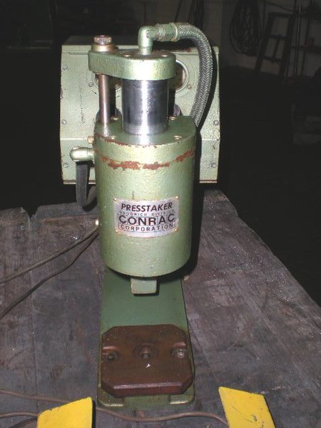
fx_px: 470
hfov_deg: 37.7
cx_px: 160
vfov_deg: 49.0
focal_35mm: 38
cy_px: 214
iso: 64
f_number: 3.1
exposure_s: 1/60
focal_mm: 6.3
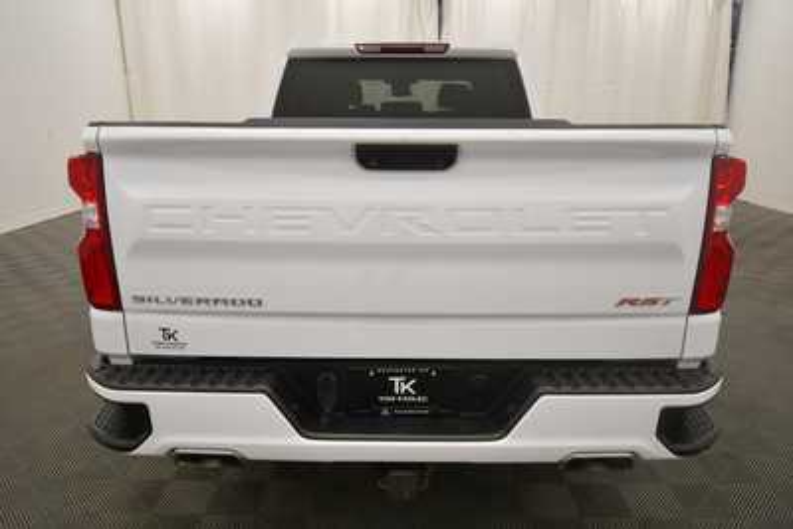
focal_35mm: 25
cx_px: 396
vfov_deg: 51.3
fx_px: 551
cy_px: 264
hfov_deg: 71.5
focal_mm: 17
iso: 720
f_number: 5.3
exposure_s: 1/250
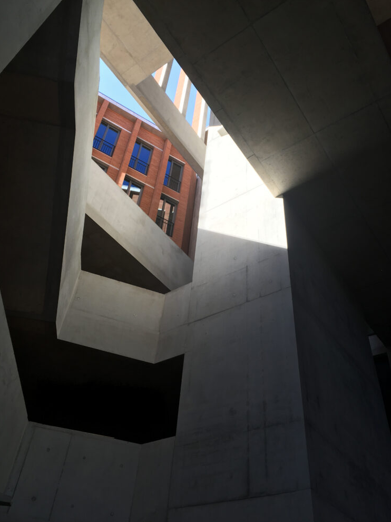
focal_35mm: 30
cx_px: 197
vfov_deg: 60.0
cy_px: 255
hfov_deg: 46.8
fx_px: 452
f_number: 2.2
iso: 25
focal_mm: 4.15
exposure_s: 1/250
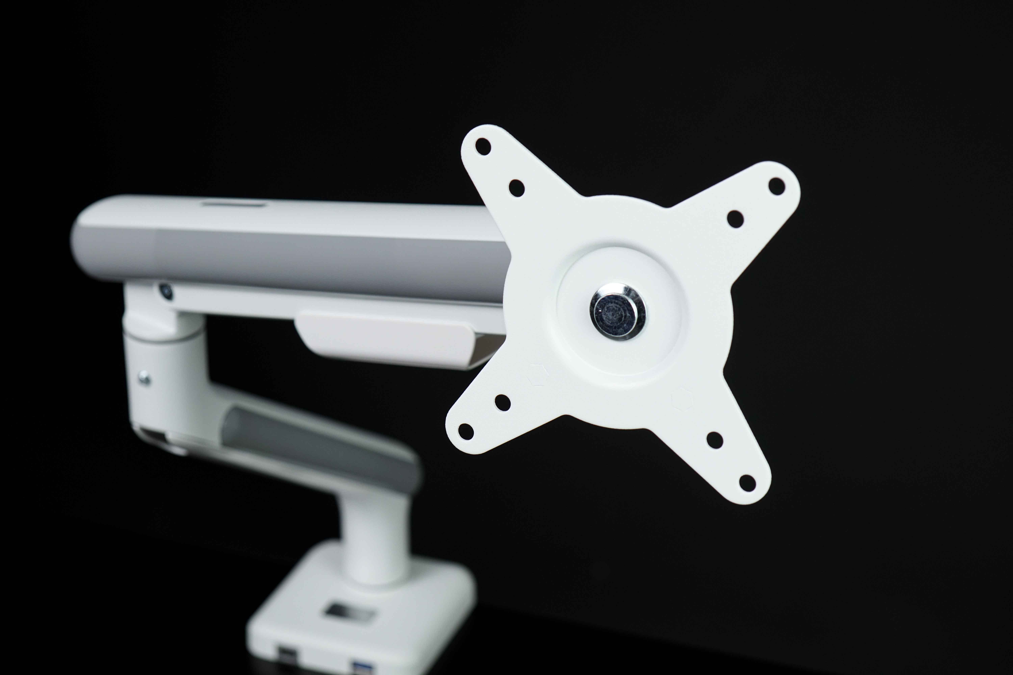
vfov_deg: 18.2
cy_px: 338
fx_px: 2110
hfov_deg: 27.0
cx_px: 506
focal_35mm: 75
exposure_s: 1/125
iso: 400
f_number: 4.5
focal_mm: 50
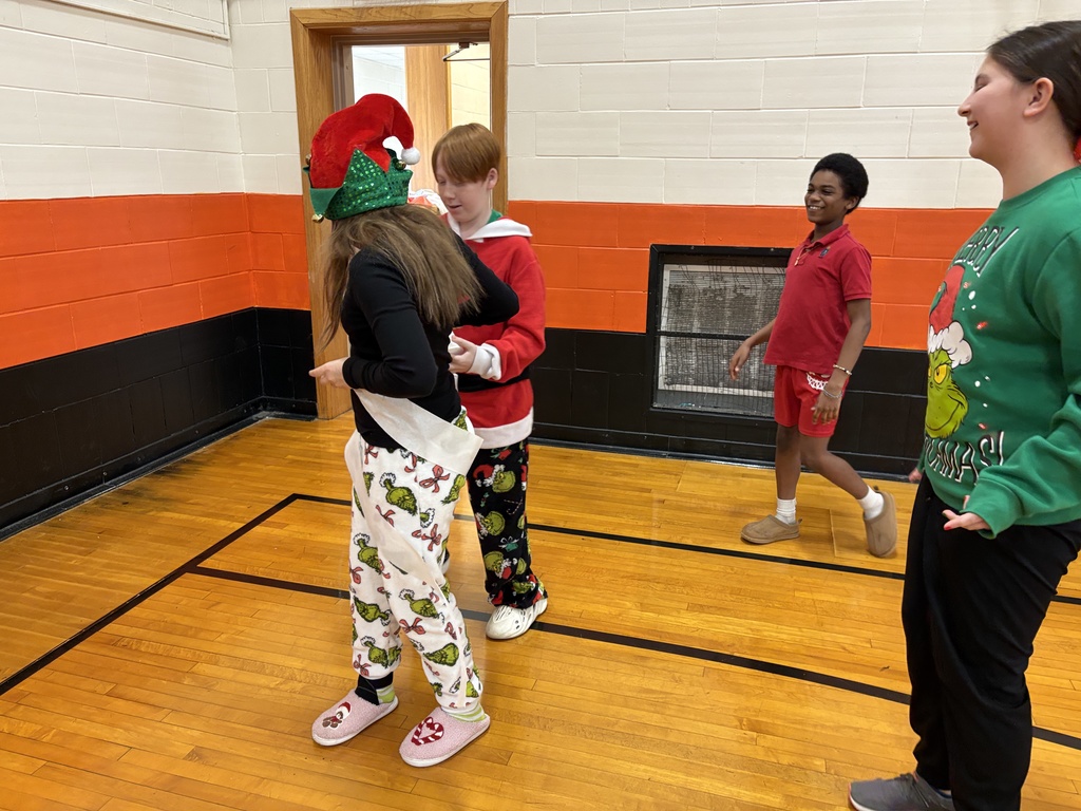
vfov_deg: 53.1
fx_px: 812
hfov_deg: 67.3
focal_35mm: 26
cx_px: 540
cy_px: 406
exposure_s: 1/60
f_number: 1.6
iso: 200
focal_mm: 5.96
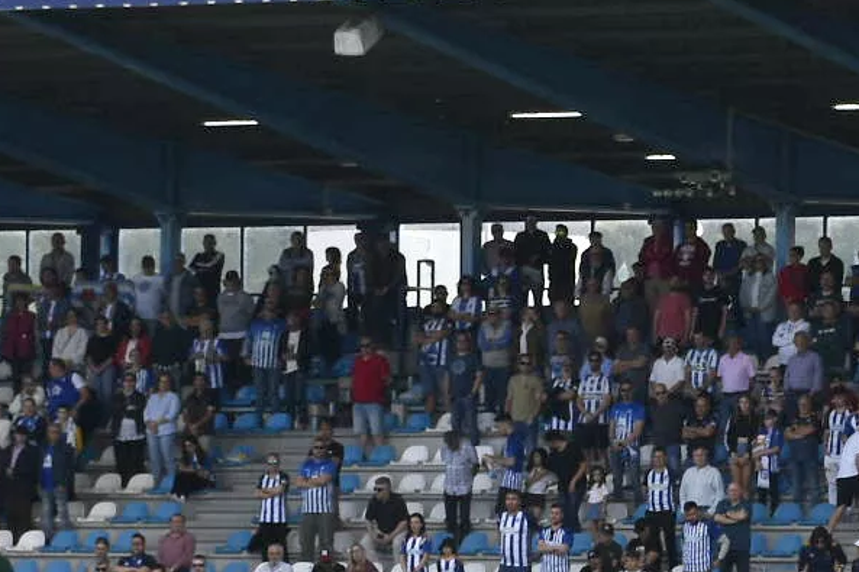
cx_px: 981
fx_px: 7061
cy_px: 469
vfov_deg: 4.6
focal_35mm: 296
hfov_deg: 6.9
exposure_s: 1/320
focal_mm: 42
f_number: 9
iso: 100
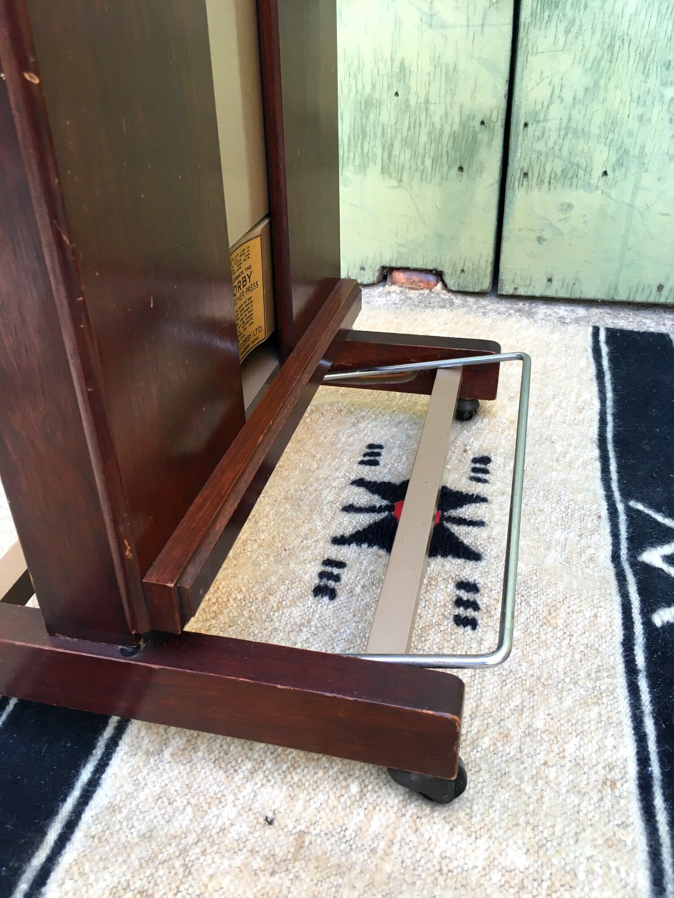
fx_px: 753
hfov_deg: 48.2
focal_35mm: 29
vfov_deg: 61.7
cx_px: 337
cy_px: 449
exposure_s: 1/33
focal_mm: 4.15
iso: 25
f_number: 2.2
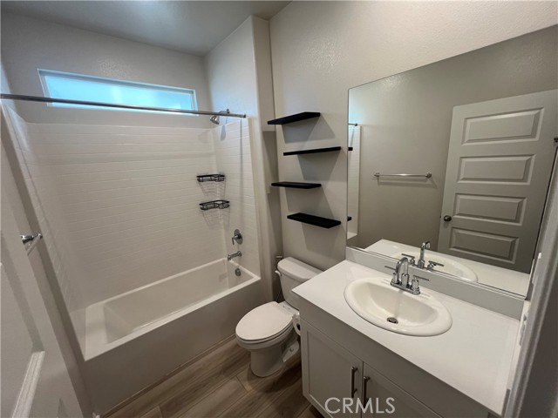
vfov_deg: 89.9
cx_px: 279
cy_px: 209
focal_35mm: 13
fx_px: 210
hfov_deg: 106.2
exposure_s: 1/120
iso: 200
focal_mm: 1.57
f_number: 1.8
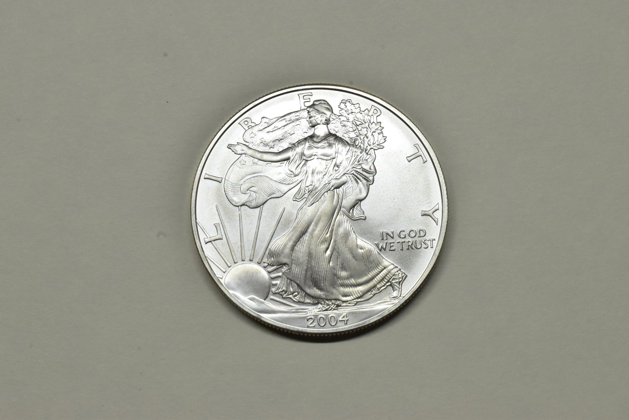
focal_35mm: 82
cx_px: 314
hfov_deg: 24.6
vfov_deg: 16.6
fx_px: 1443
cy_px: 210
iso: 800
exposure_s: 1/100
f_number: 18
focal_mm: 55
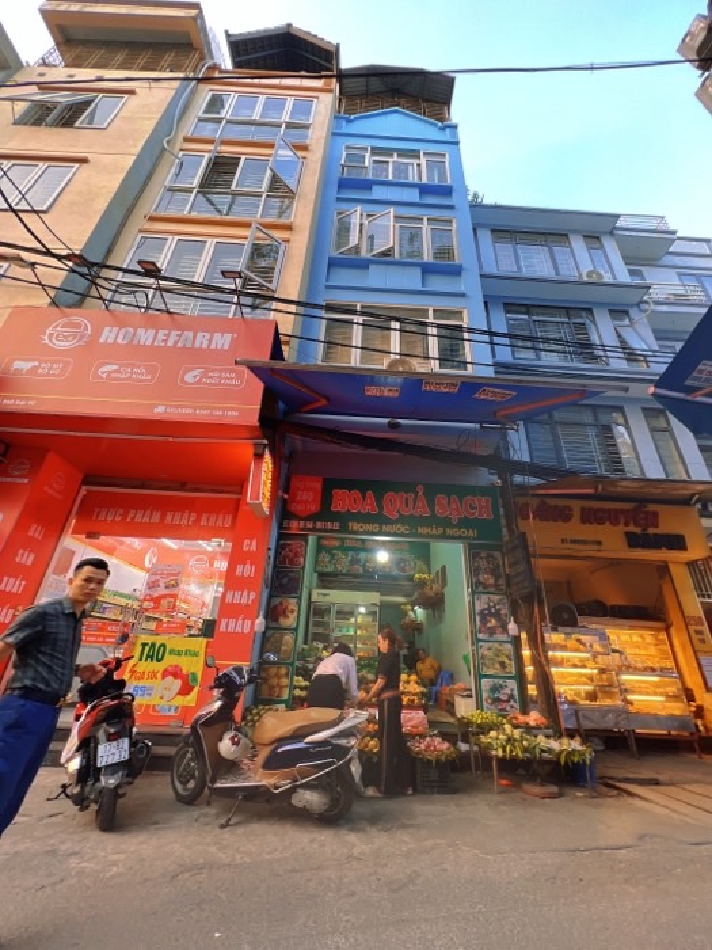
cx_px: 356
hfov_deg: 89.9
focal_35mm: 13
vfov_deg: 106.2
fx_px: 357
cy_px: 475
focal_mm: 1.57
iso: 100
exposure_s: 1/28
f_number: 1.8
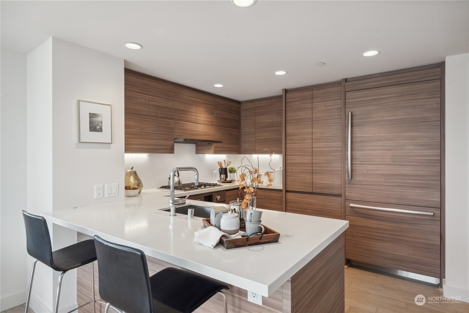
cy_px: 156
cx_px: 234
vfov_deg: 70.5
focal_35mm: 17
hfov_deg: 93.3
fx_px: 222
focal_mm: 17
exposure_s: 1/20
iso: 200
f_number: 8
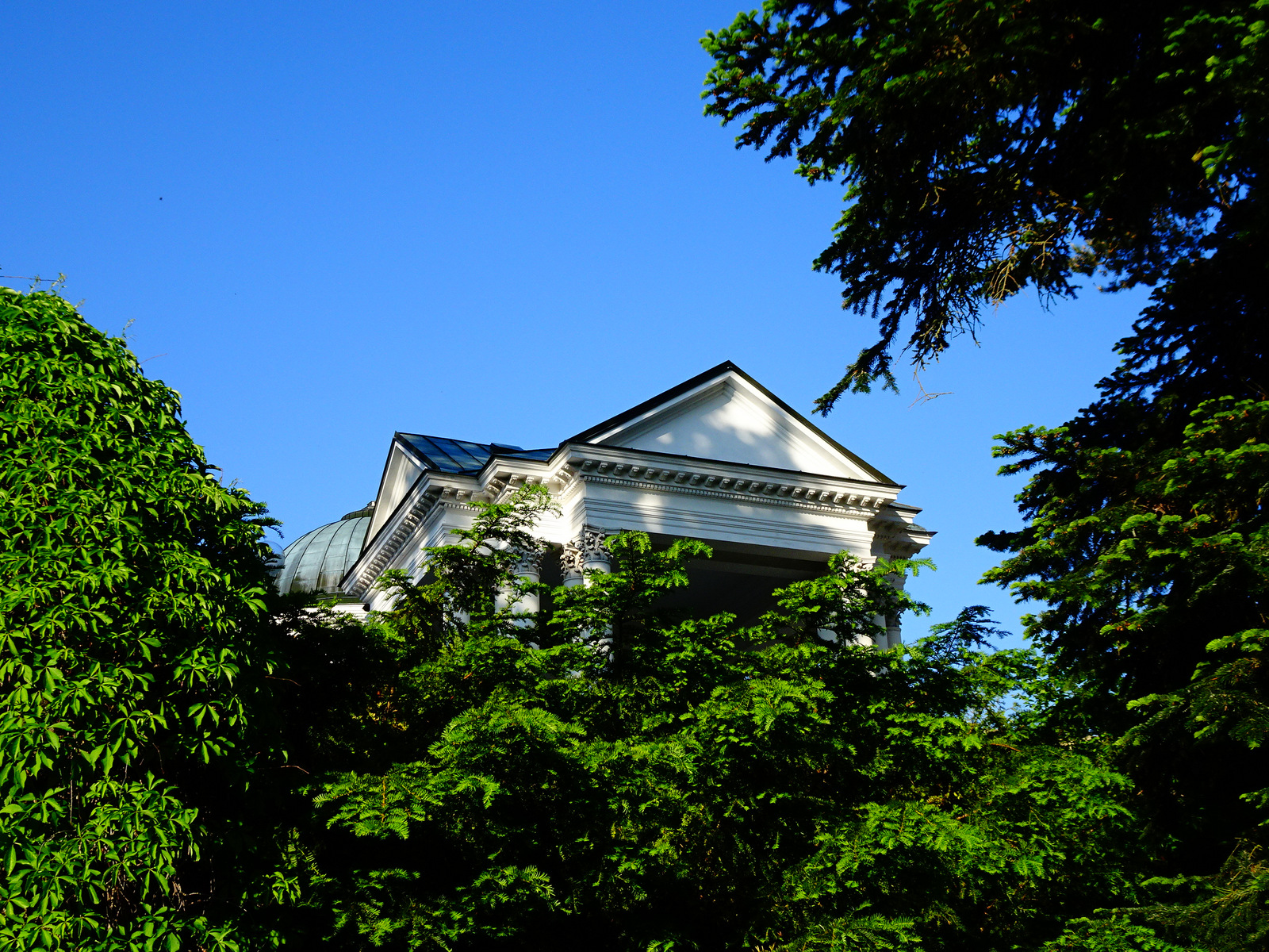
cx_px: 634
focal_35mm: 41
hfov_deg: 45.8
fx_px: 1503
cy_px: 476
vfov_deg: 35.1
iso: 80
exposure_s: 1/400
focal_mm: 7.05
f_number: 4
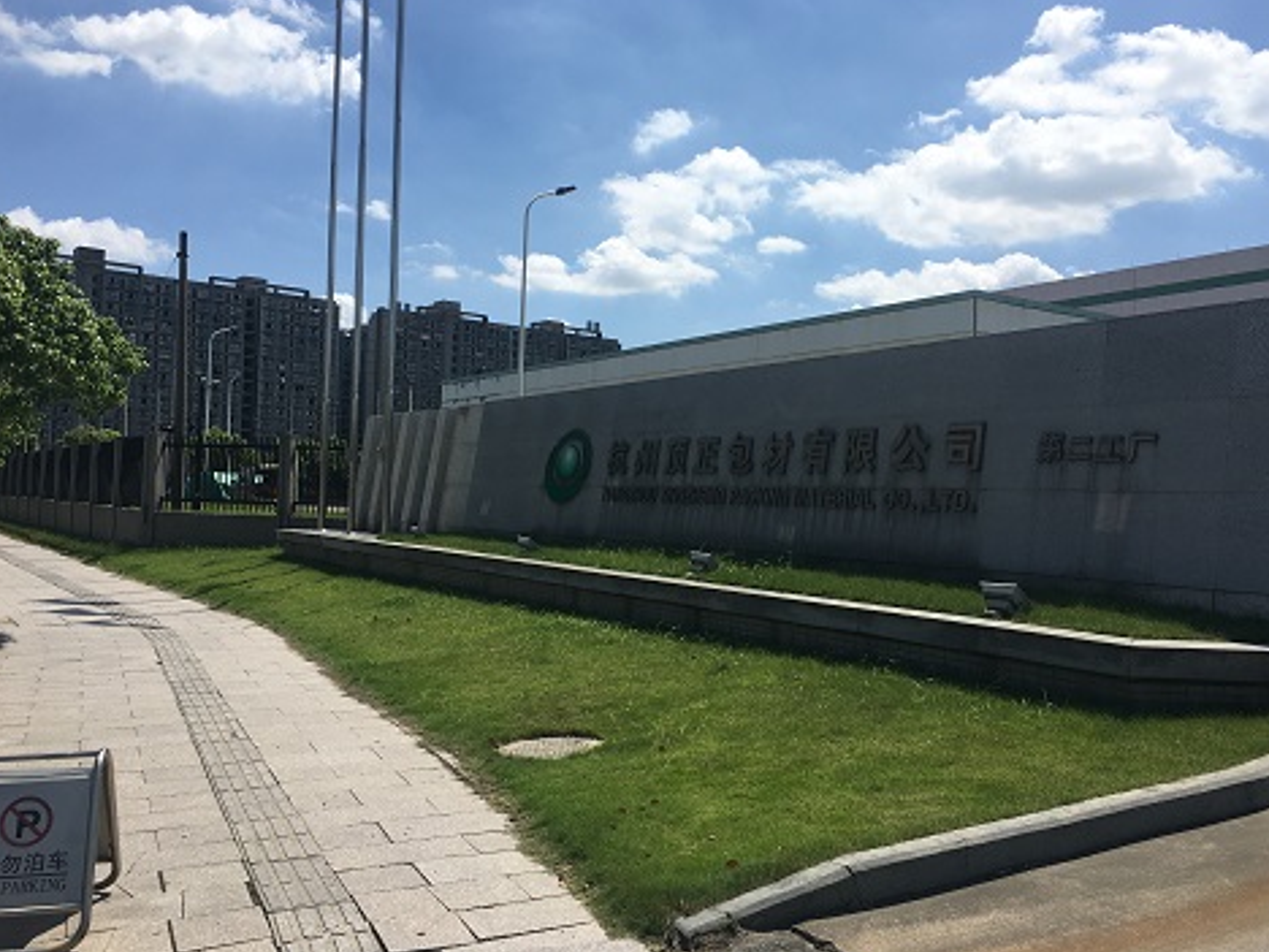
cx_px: 645
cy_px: 457
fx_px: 1136
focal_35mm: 31
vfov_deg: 45.4
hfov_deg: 58.3
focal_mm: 4.15
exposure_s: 1/2564
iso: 25
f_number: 2.2
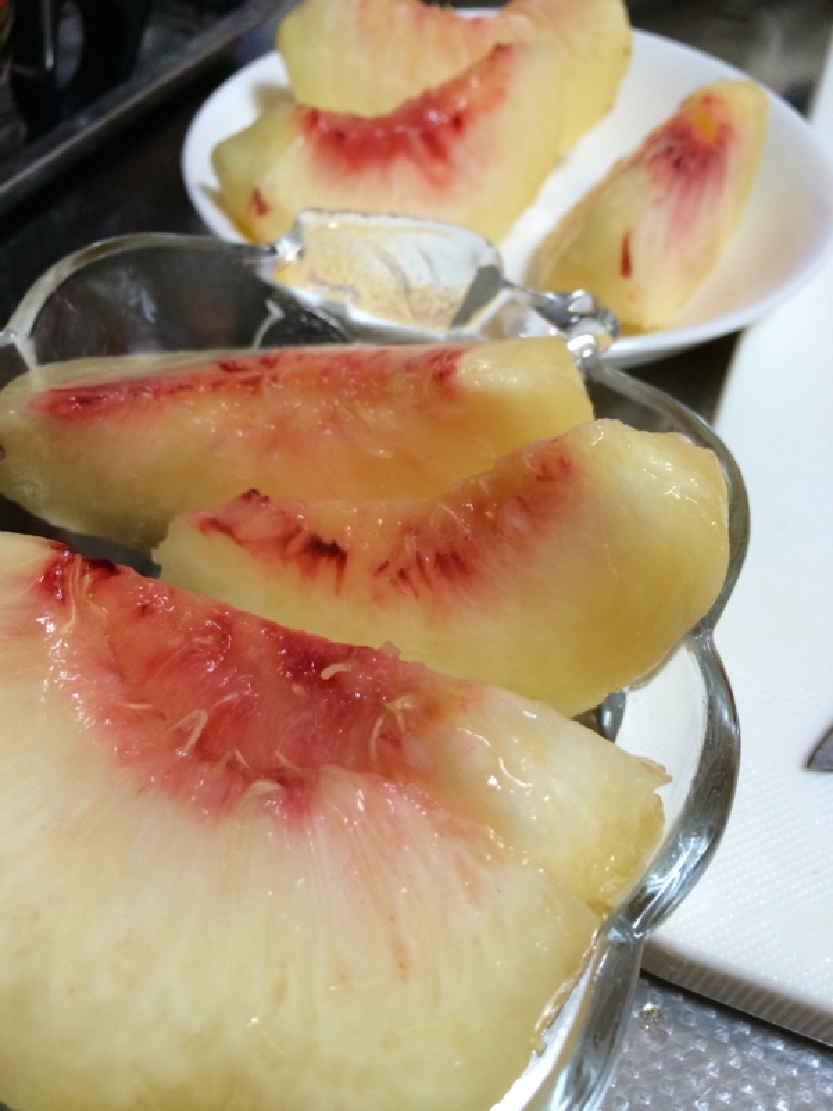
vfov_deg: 60.0
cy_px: 556
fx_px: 963
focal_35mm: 30
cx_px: 416
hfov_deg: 46.8
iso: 200
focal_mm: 4.12
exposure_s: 1/33
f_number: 2.2
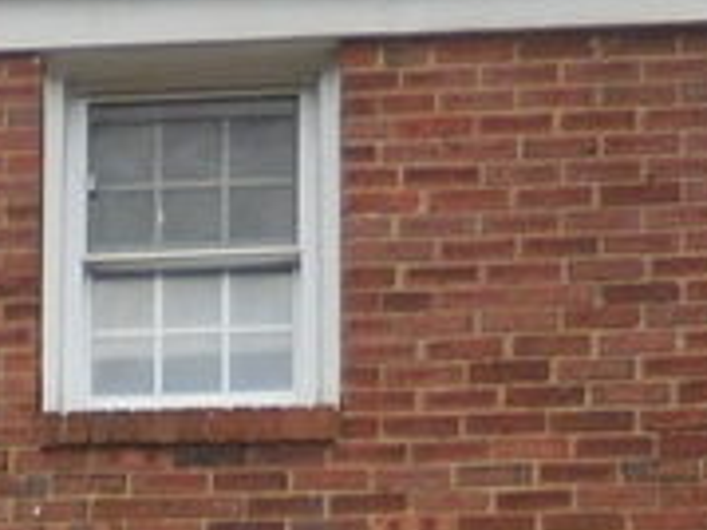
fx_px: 2919
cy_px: 1329
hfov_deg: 13.6
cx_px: -55
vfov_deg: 9.2
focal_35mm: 143
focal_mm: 4.5
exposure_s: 1/1000
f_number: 3.3
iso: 125
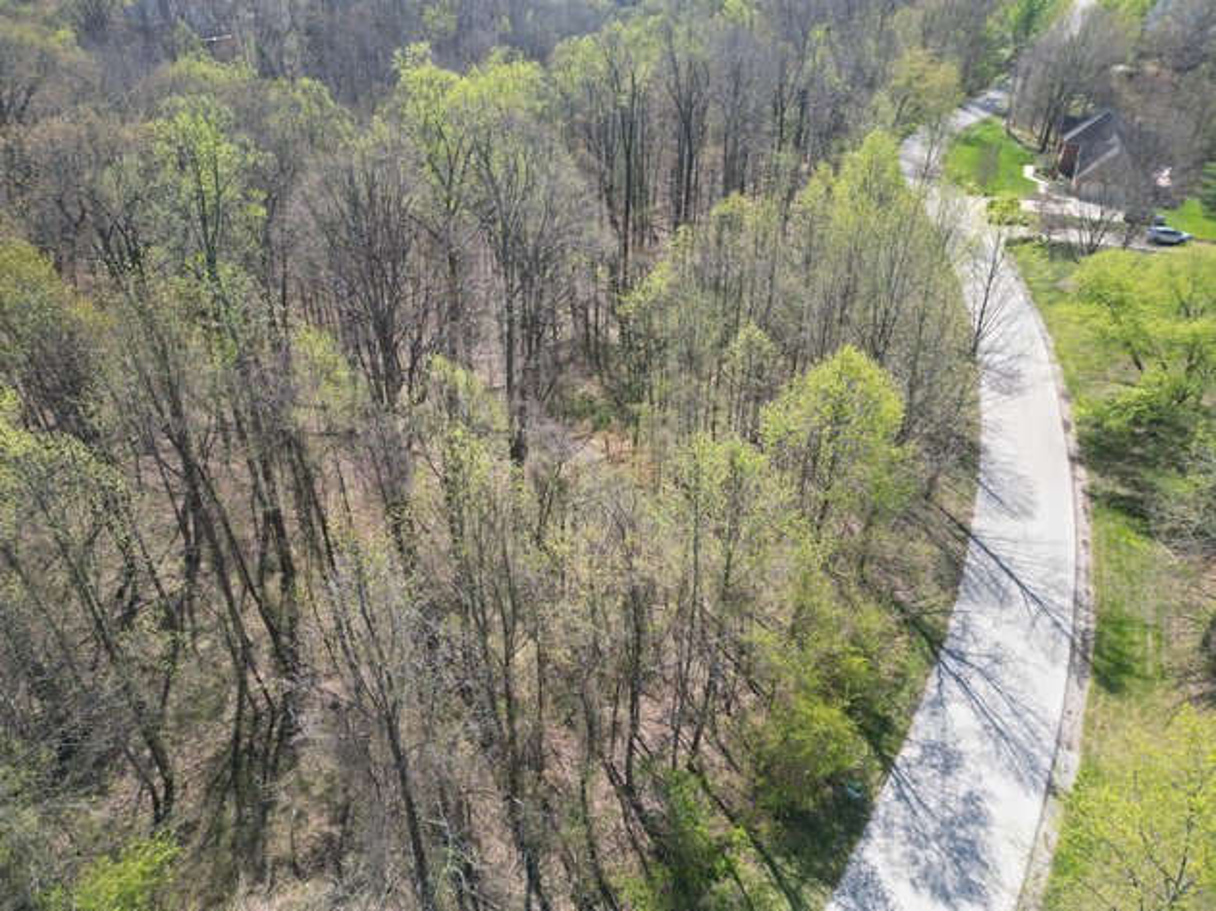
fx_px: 843
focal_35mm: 24
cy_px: 456
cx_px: 608
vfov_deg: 56.8
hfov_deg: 71.6
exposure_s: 1/1000
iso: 120
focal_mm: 6.72
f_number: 1.7
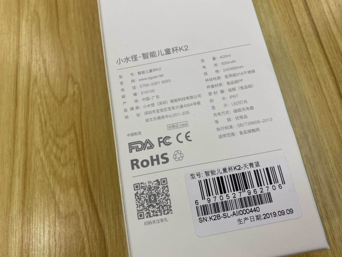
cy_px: 128
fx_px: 257
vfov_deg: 53.1
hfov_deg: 67.3
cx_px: 171
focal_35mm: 26
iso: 80
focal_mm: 4.25
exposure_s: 1/50
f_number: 1.8
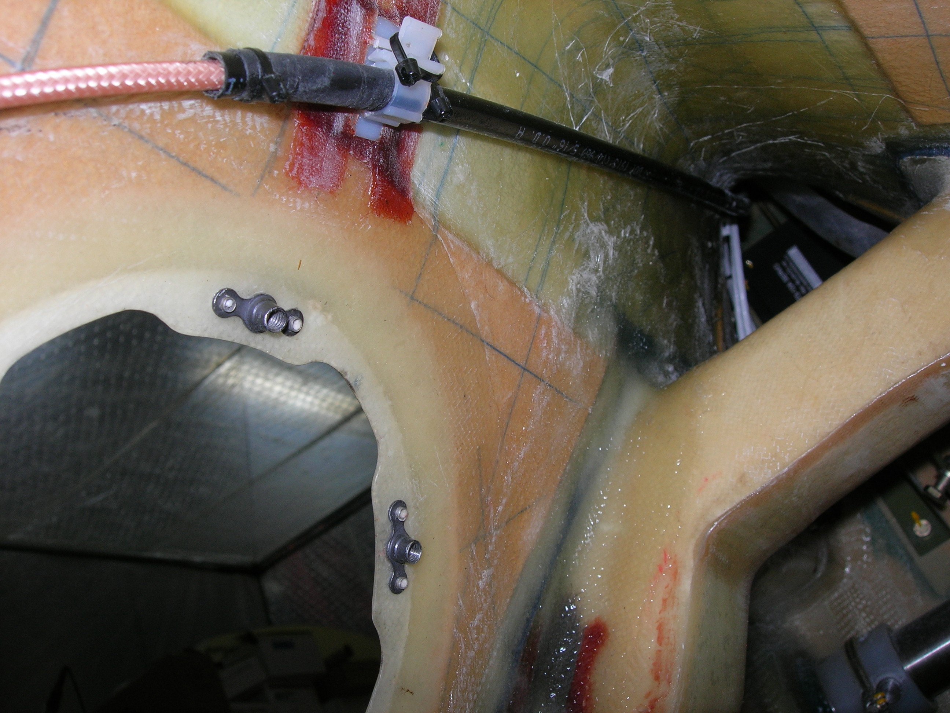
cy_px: 356
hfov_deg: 49.0
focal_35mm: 38
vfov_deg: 37.7
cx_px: 475
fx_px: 1043
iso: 64
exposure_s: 1/60.1
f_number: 4.8
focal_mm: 7.8
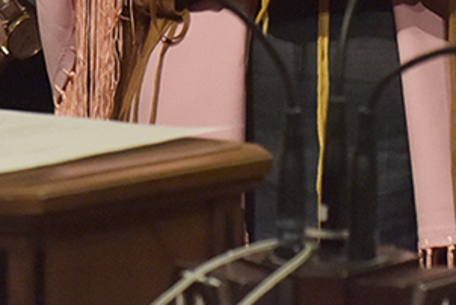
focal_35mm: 819
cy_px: -380
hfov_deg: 2.5
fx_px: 10384
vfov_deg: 1.7
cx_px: 89
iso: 2500
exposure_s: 1/250
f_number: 5.6
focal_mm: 165
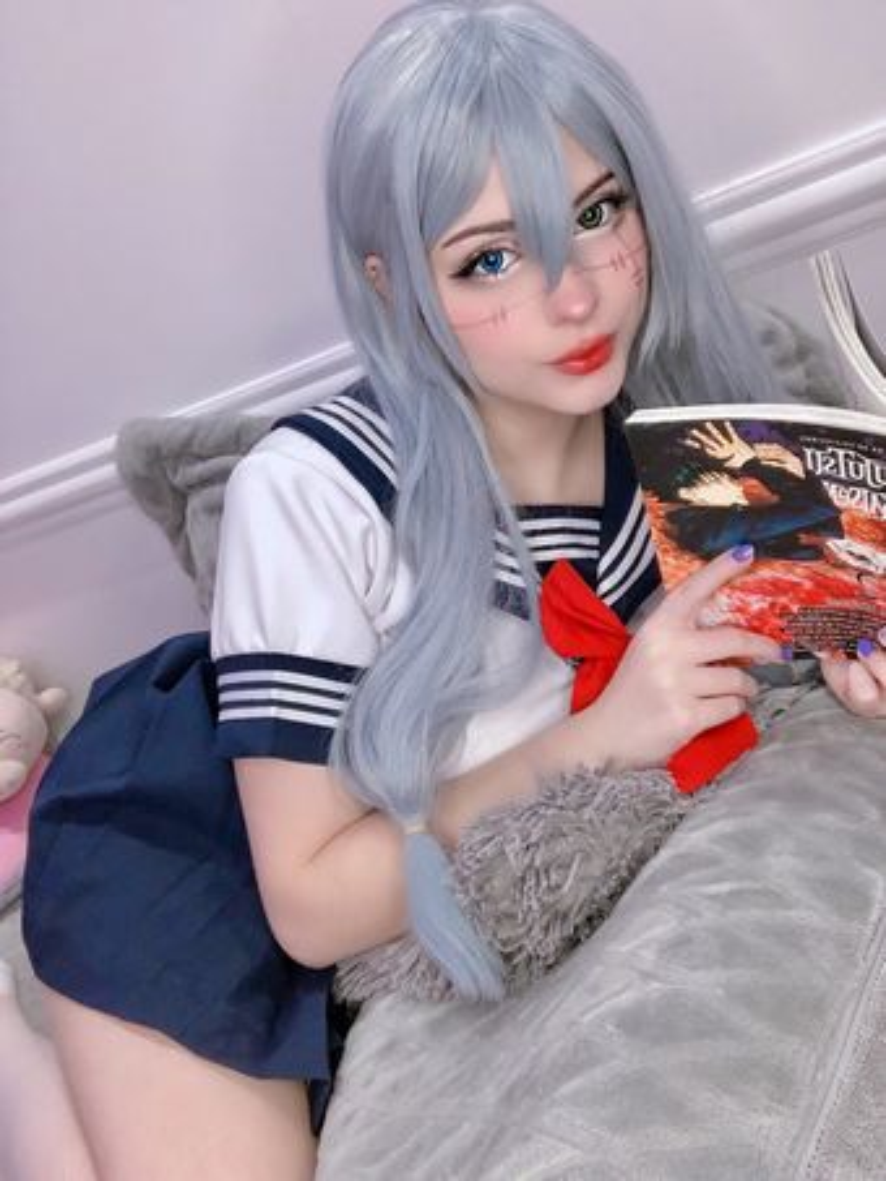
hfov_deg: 44.2
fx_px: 1092
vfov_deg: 56.8
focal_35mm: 32
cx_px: 443
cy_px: 590
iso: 32
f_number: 2.2
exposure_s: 1/30
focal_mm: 2.87
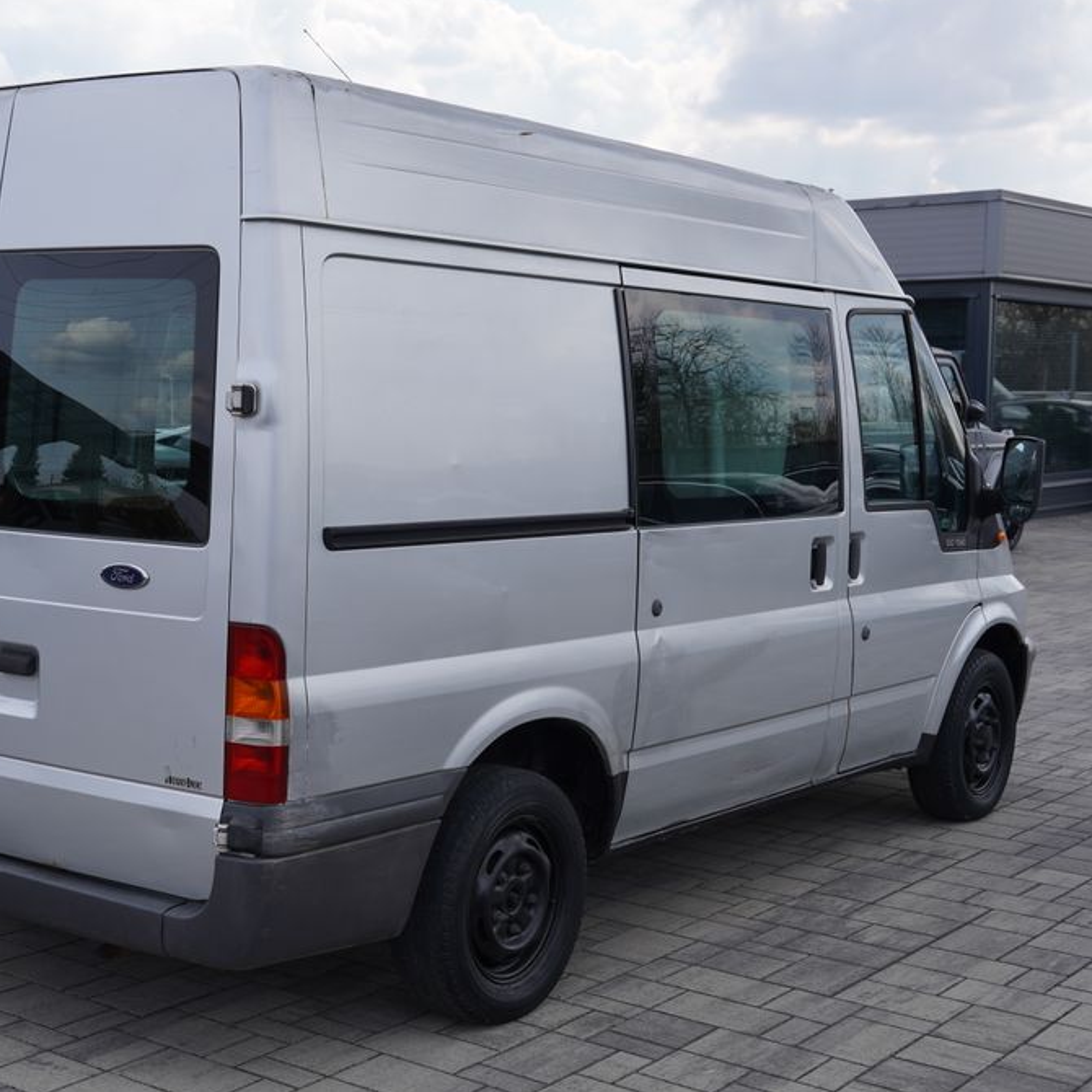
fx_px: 1856
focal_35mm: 52
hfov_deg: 32.6
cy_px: 548
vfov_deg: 32.8
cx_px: 391
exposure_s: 1/250
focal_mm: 40
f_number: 7.1
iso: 100
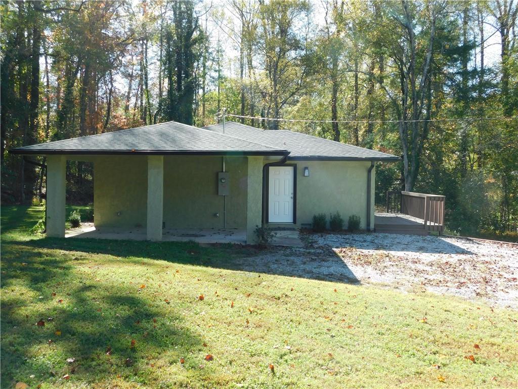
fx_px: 539
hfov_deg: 51.4
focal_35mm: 36
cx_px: 259
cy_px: 194
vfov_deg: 39.7
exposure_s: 1/200
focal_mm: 6.3
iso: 125
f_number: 3.5
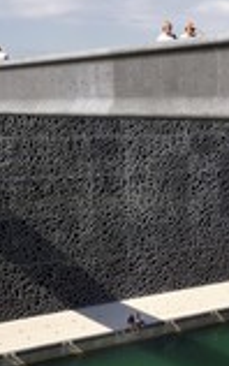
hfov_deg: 16.6
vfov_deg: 27.1
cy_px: 183
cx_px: 259
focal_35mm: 76
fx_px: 758
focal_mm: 28
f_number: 14
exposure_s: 1/200
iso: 200
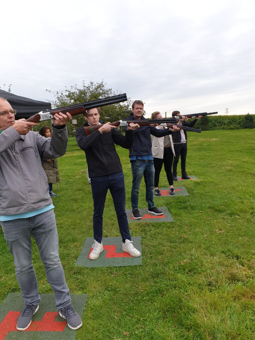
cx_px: 128
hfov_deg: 53.1
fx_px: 255
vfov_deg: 67.3
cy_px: 170
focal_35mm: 26
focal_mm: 4.3
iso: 50
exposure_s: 1/157
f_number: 2.4
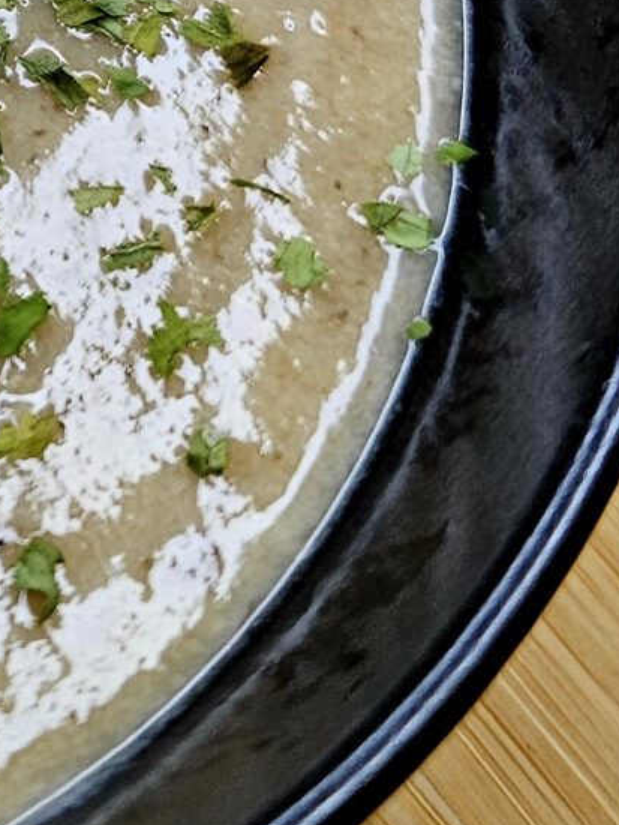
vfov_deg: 16.4
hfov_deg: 12.3
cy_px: -477
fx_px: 2549
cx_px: -619
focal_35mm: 107
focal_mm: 6.3
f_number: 1.7
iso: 64
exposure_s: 1/58.8
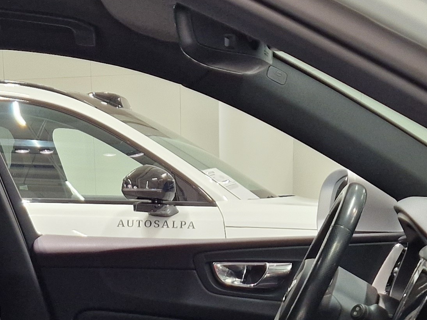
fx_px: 1036
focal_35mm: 84
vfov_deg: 15.8
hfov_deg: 23.2
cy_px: 508
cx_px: 144
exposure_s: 1/100
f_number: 1.8
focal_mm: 5.4
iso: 250
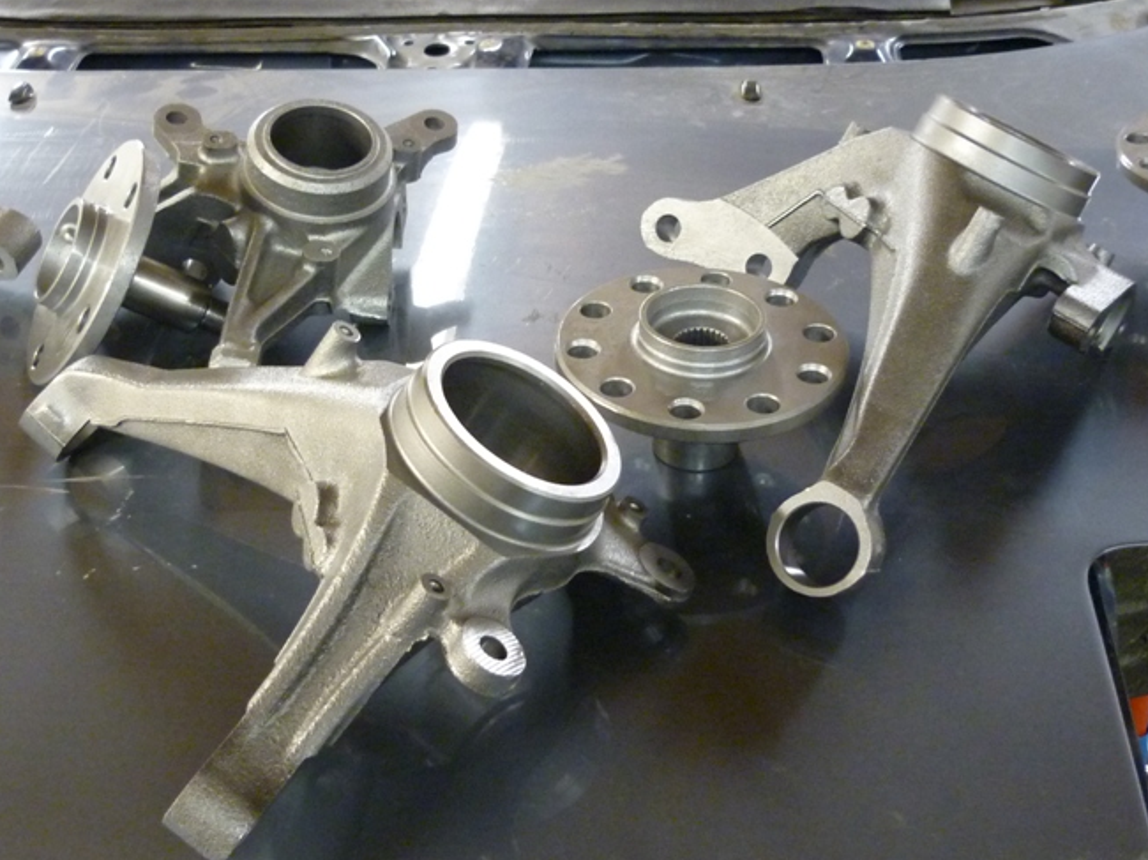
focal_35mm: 52
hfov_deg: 36.7
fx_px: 1724
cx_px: 464
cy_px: 394
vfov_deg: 28.0
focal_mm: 5.5
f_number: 2.8
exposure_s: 1/25
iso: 400
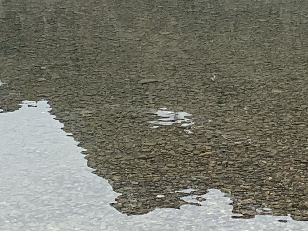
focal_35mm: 135
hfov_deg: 14.2
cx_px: 371
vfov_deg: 9.9
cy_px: -283
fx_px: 1201
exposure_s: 1/1088
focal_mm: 4.25
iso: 25
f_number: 1.8
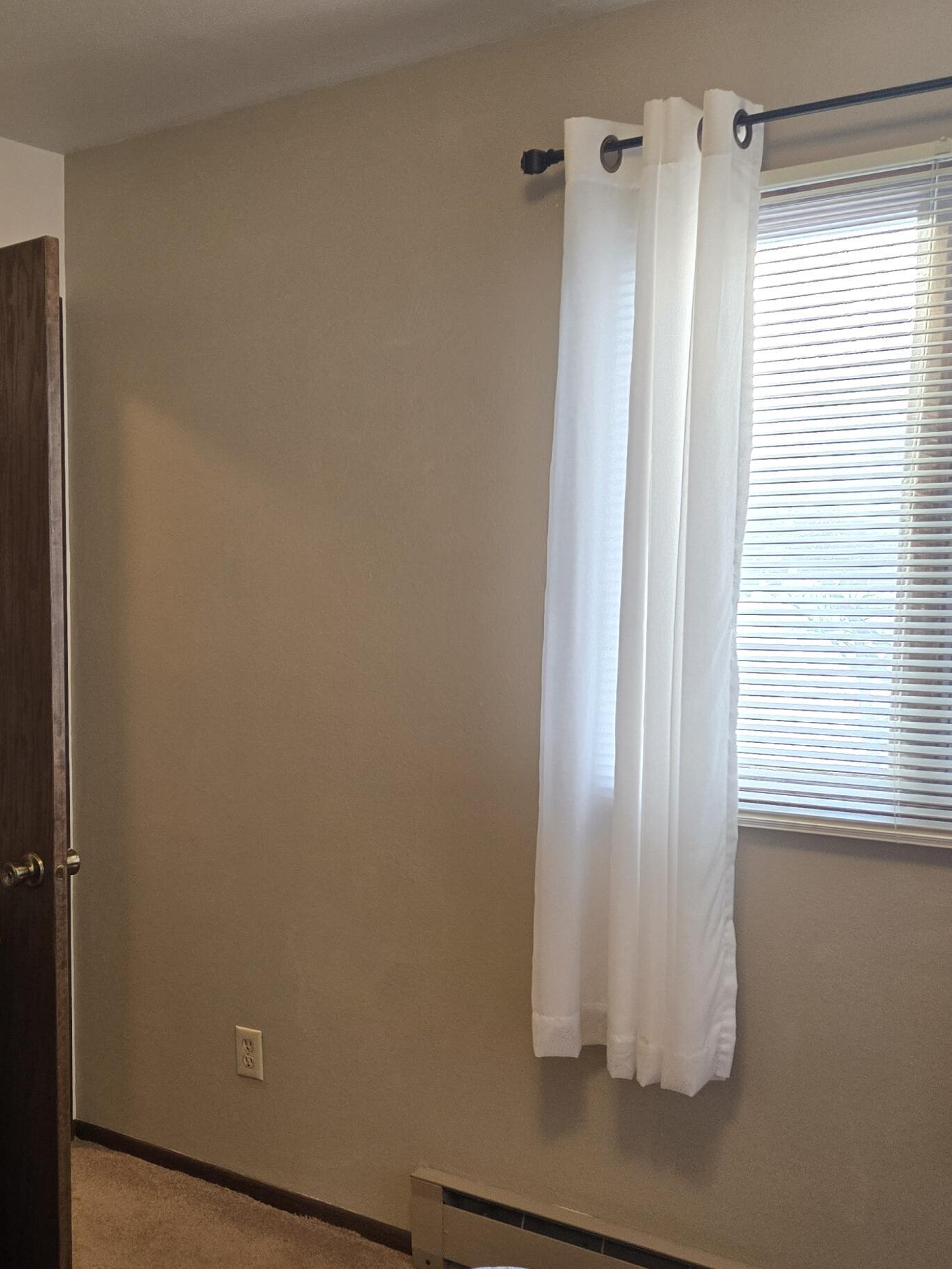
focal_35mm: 38
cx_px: 74
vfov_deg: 48.9
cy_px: 692
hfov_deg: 35.3
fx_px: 1393
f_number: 1.8
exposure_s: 1/120
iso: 200
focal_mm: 5.4
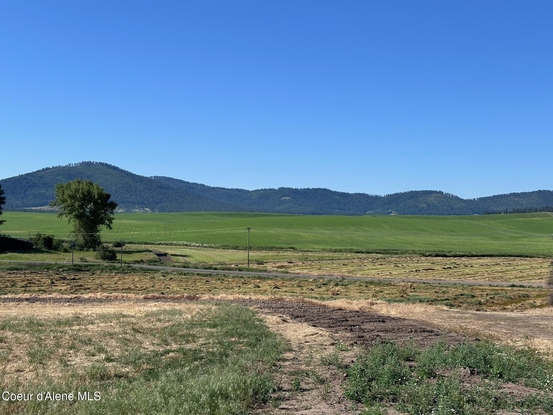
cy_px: 208
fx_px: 767
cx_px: 276
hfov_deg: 39.7
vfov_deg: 30.3
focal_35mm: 48
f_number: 1.78
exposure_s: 1/4785
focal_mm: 6.86
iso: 64
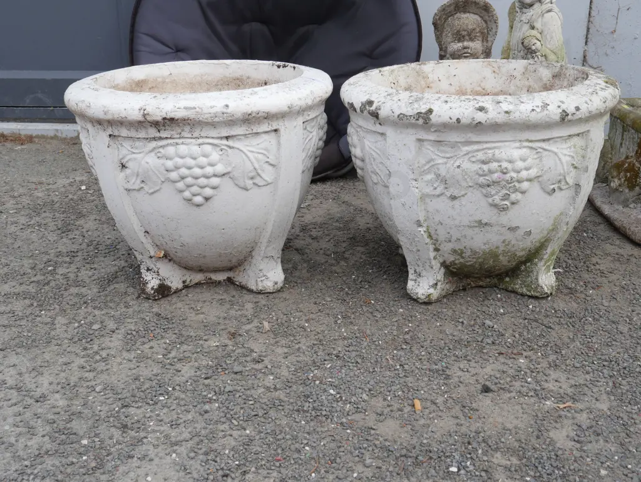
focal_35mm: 40
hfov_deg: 46.8
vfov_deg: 36.0
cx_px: 320
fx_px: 741
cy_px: 241
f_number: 7.1
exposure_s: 1/200
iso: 200
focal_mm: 20
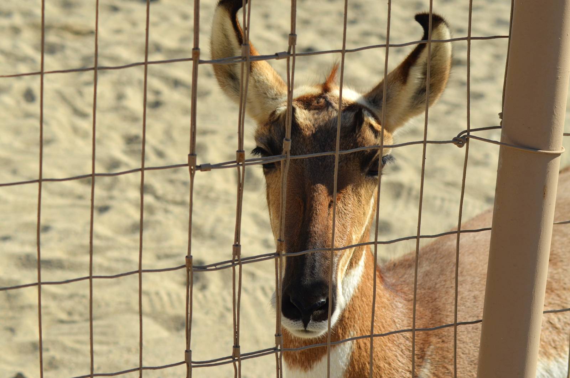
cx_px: 285
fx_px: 1659
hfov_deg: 19.5
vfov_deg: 13.0
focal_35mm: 105
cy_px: 189
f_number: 7.1
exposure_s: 1/800
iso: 200
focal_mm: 70
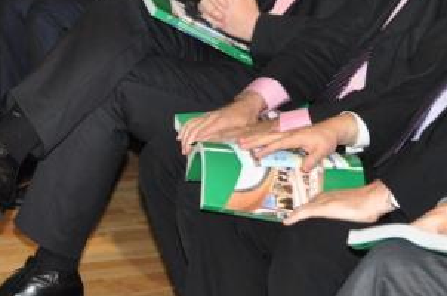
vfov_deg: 9.1
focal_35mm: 148
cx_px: 305
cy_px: -75
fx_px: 1830
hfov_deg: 13.9
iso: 400
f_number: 4
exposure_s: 1/60
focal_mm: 29
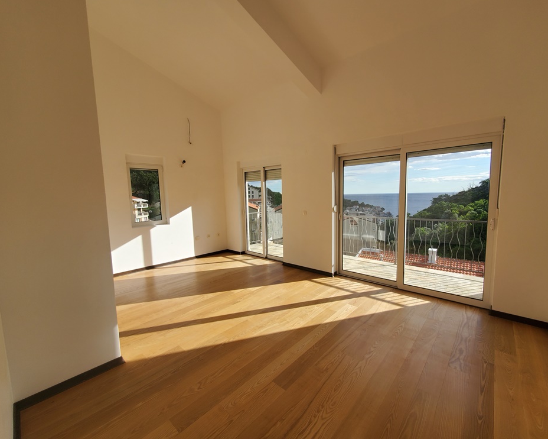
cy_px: 221
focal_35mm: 14
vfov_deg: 88.0
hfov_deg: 100.6
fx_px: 227
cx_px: 291
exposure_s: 1/551
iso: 50
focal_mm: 1.8
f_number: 2.2
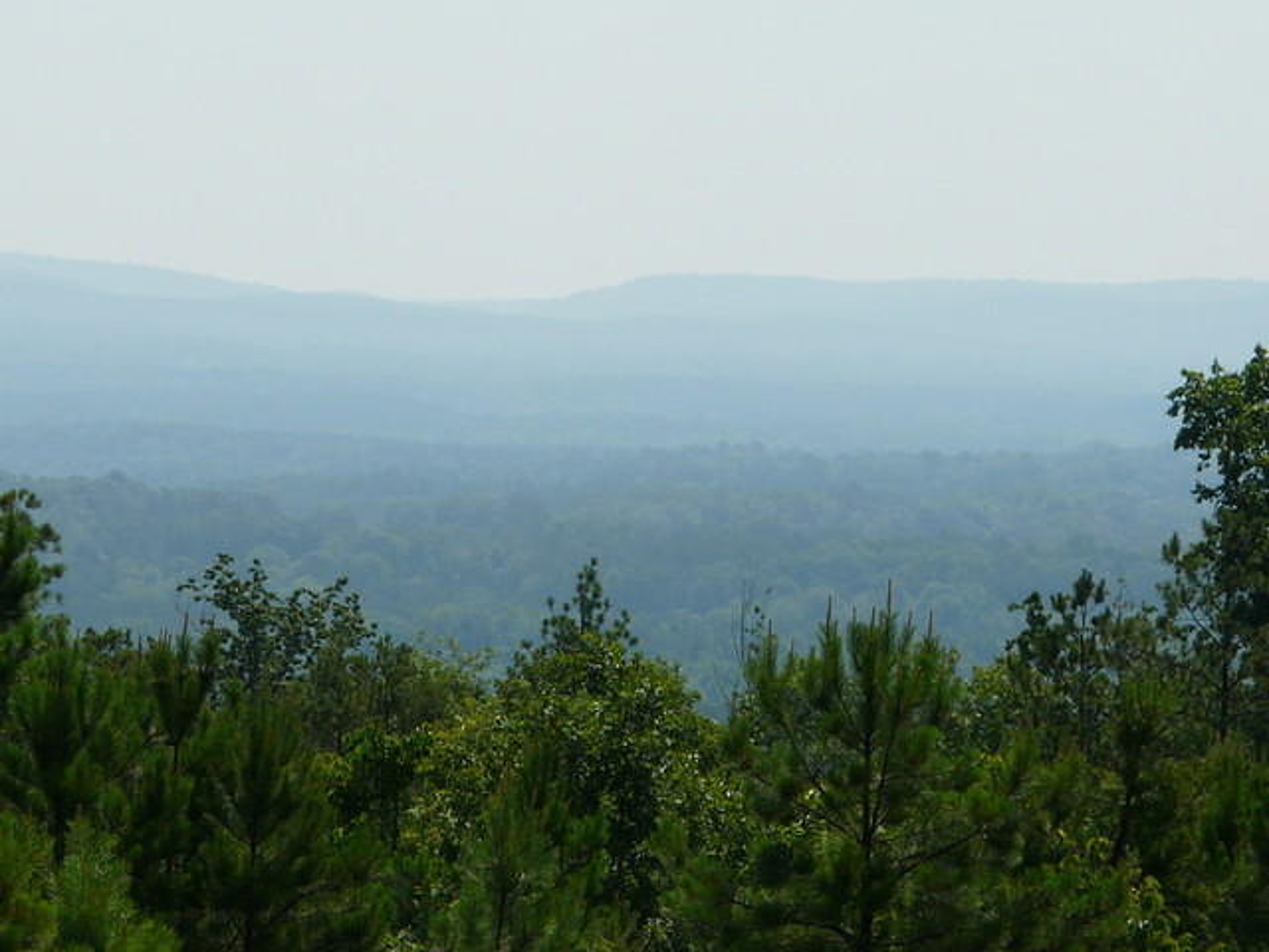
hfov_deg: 6.9
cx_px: 634
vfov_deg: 5.1
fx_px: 10595
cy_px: 476
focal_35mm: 289
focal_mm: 37.2
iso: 100
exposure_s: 1/500
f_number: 7.1
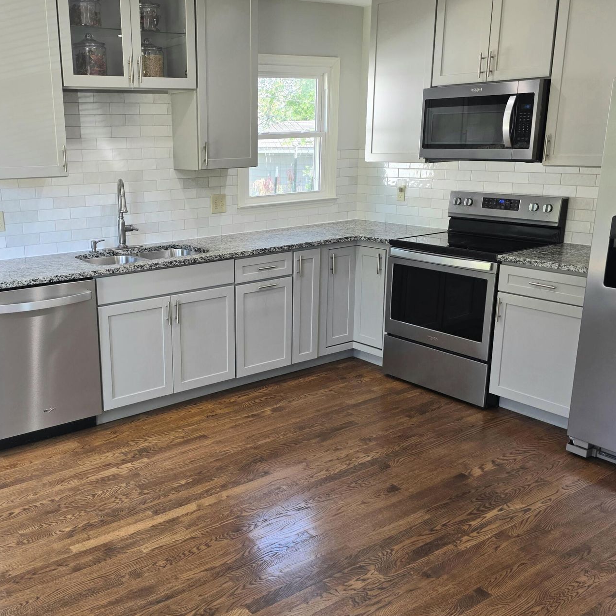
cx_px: 204
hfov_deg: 47.6
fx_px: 685
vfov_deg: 48.4
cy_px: 313
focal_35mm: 34
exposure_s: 1/120
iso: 50
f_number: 1.7
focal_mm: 6.3
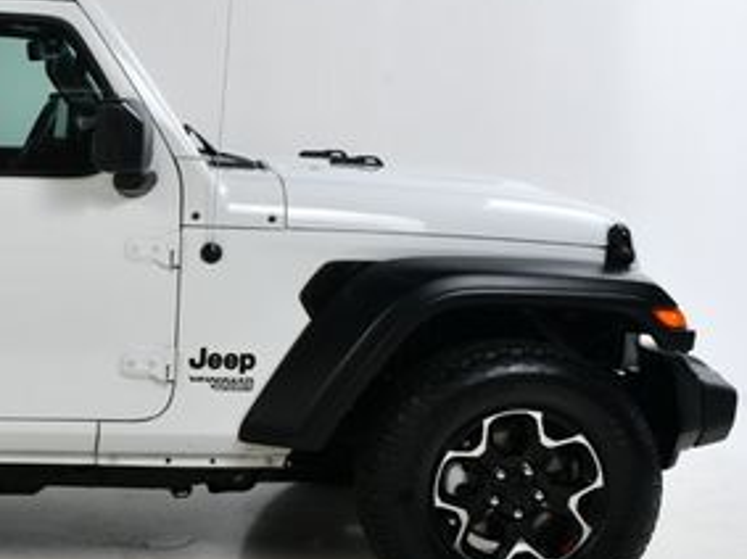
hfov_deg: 24.5
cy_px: 314
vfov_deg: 19.9
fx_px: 1596
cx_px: -87
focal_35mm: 74
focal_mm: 23
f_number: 13
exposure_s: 1/160
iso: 100
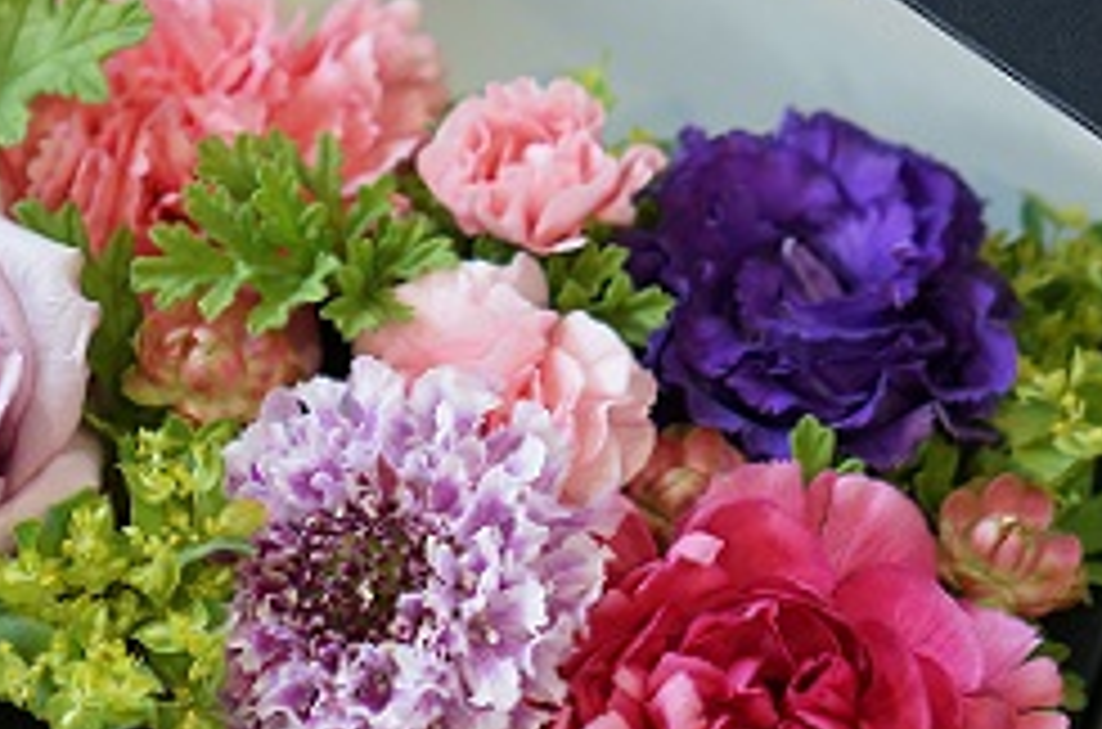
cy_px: 502
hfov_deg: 13.9
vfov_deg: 9.3
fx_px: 4488
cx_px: 225
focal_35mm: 147
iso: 640
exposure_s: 1/80
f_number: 2.8
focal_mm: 50
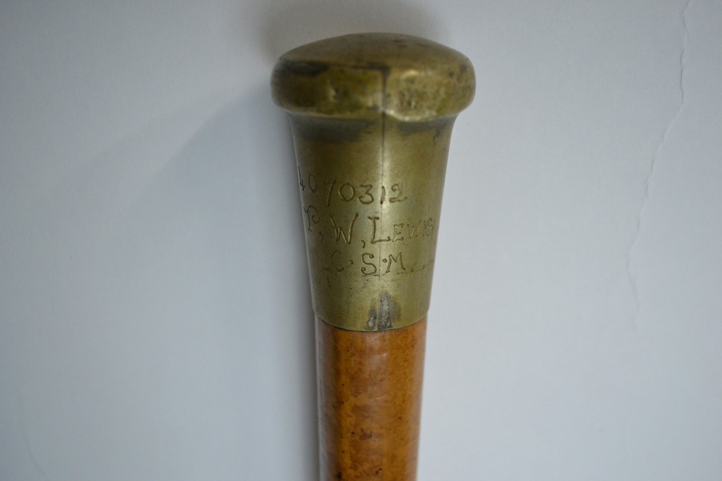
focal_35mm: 33
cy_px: 240
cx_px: 361
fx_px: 662
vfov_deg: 40.0
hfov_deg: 57.2
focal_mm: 22
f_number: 3.8
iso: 800
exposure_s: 1/50
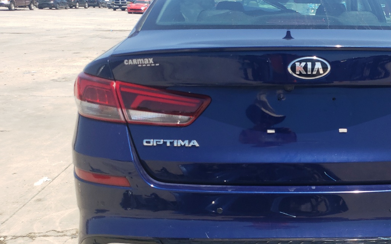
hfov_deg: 45.0
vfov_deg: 29.8
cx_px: 280
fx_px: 458
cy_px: 147
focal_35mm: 43
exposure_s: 1/2000
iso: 50
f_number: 1.5
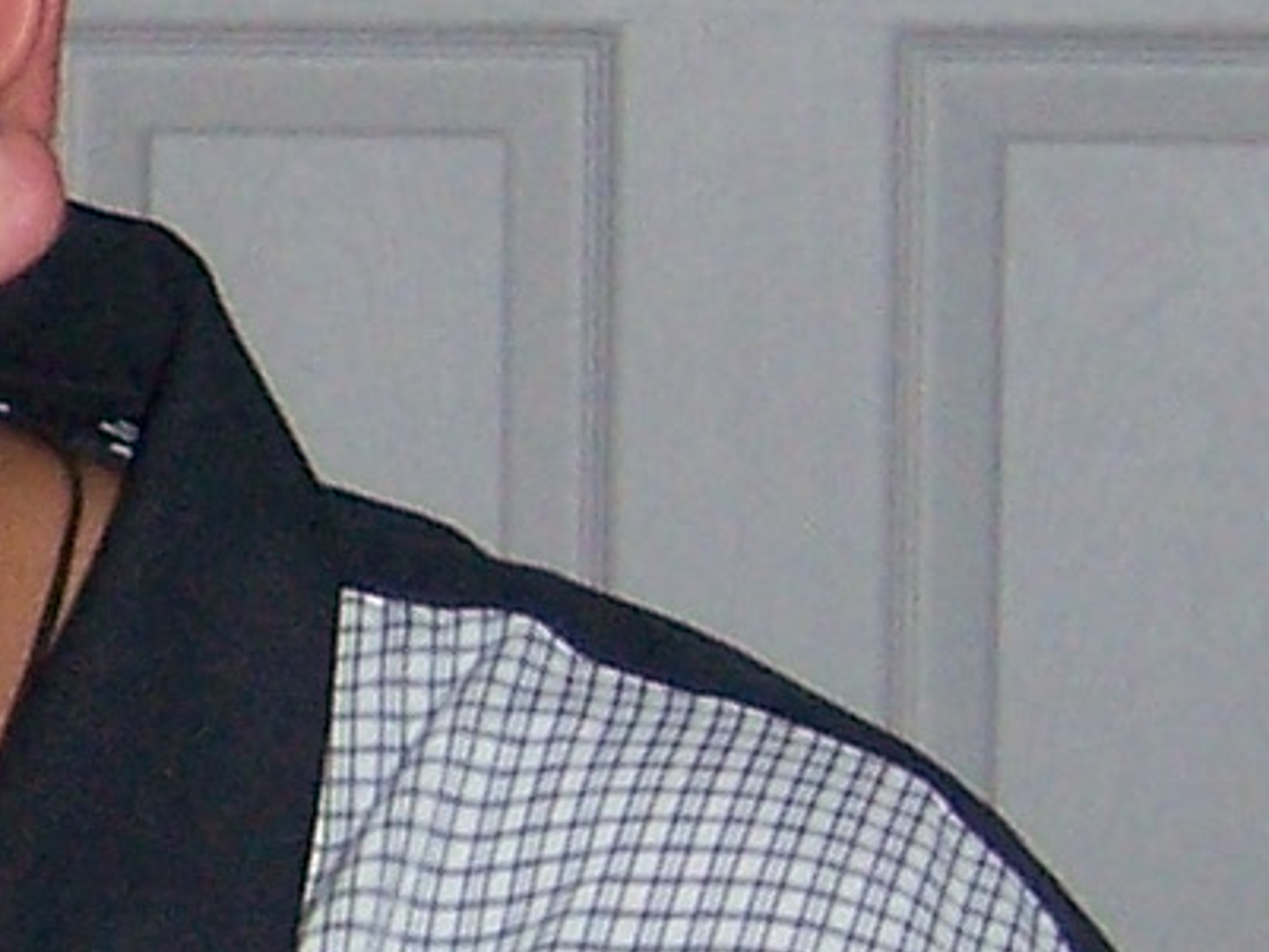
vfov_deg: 6.4
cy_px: 164
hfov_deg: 8.2
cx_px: -1250
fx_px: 8471
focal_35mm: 231
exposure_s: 1/50
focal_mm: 6.2
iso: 125
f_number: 2.8
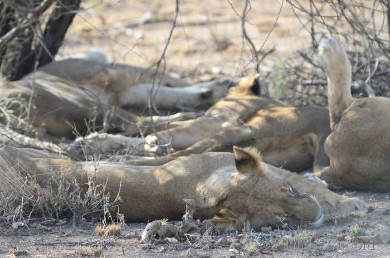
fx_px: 6484
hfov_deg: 3.4
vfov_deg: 2.3
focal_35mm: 600
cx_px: 195
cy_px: 129
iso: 500
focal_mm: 400
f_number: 5.6
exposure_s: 1/500
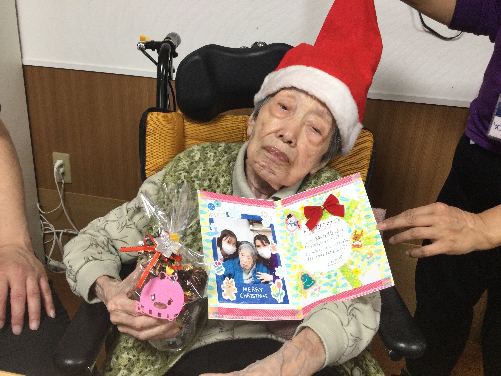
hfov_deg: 58.4
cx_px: 250
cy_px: 188
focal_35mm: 31
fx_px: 449
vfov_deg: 45.4
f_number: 2.4
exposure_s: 1/30
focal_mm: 3.3
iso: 50
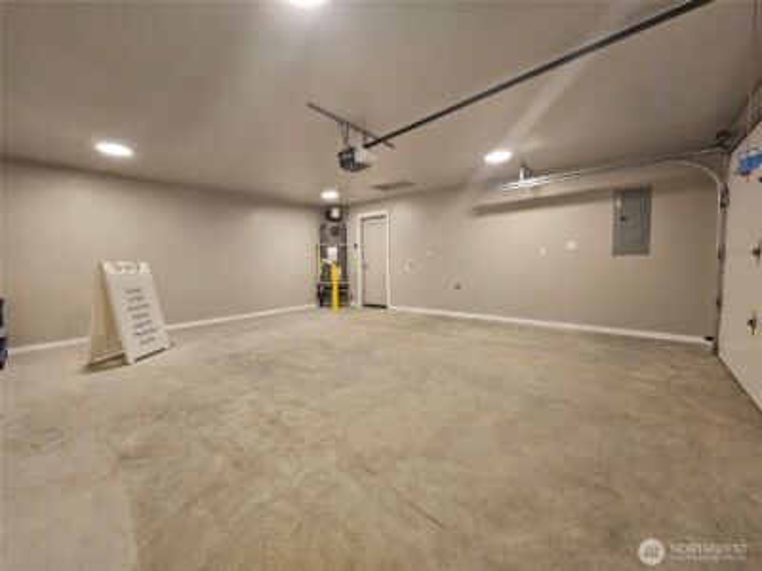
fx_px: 286
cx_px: 381
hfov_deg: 106.2
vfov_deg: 89.9
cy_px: 286
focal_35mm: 13
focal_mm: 2.2
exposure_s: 1/60
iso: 320
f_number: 2.2
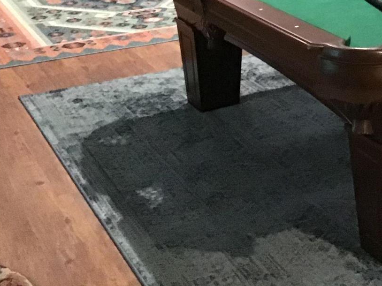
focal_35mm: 78
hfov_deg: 23.0
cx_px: 459
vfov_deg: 17.8
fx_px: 861
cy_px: -70
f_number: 2.4
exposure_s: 1/15
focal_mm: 3.3
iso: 320
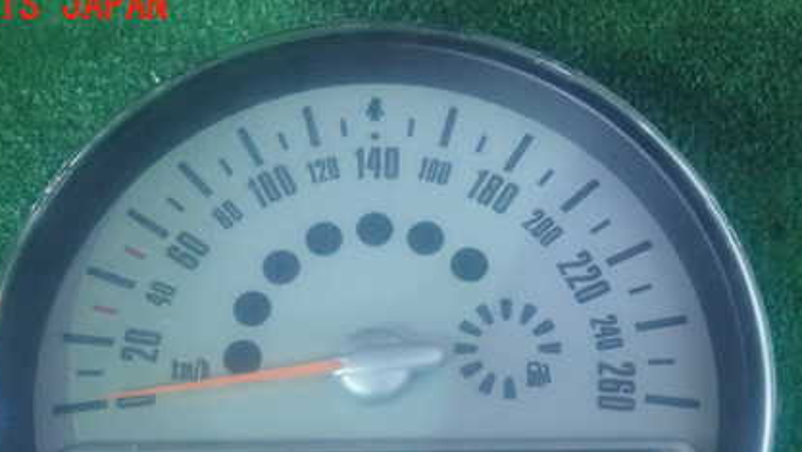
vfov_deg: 24.7
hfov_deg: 43.7
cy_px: 415
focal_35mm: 47
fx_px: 1000
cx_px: 394
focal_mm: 5.5
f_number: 2.3
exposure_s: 1/20
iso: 1600
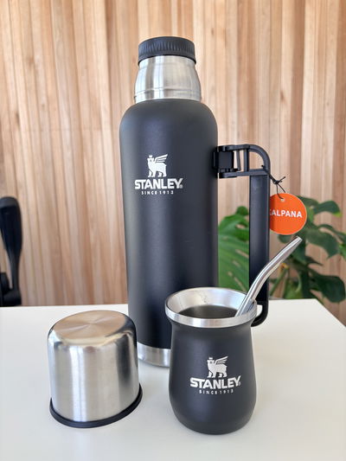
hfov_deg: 53.1
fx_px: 346
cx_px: 173
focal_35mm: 26
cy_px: 230
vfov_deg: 67.3
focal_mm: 5.96
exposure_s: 1/65
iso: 125
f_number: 1.6
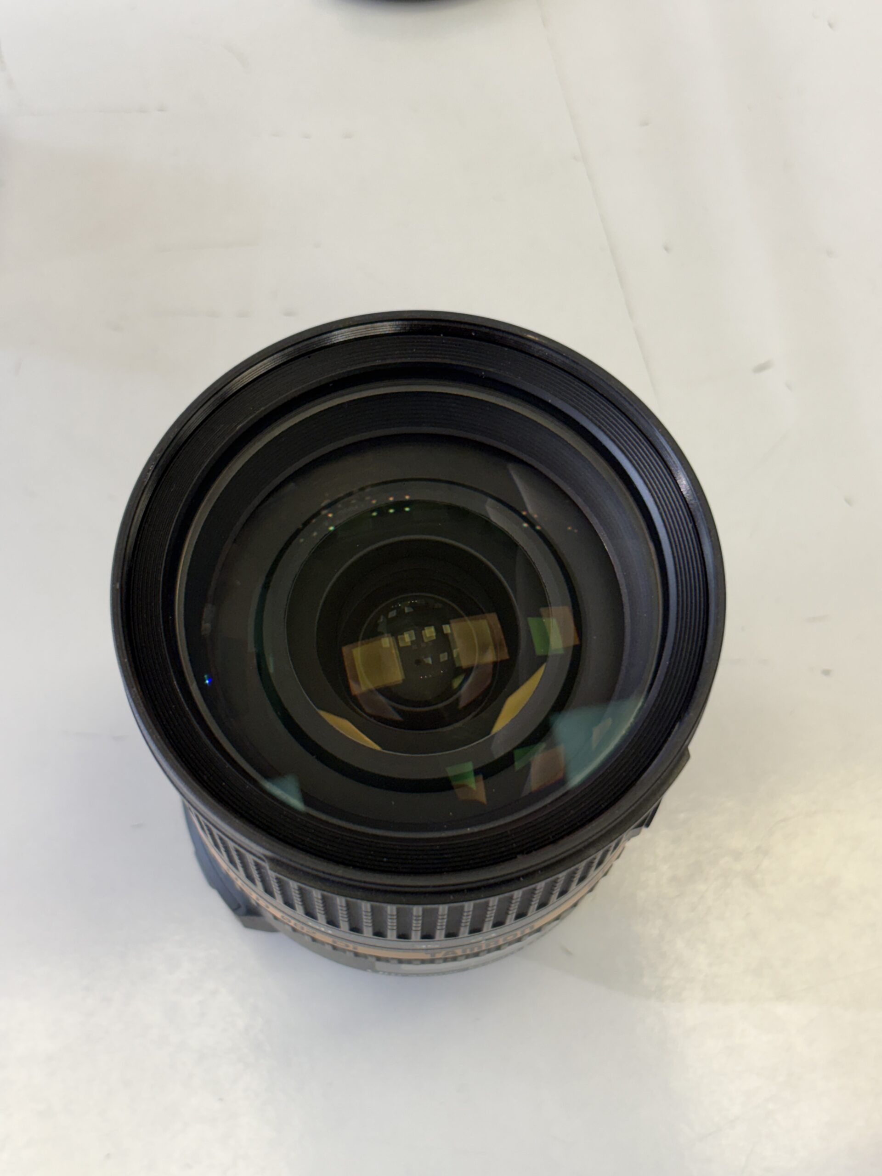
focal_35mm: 52
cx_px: 441
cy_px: 588
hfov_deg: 28.0
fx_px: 1767
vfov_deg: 36.8
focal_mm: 5.96
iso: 40
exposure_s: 1/100
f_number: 1.6
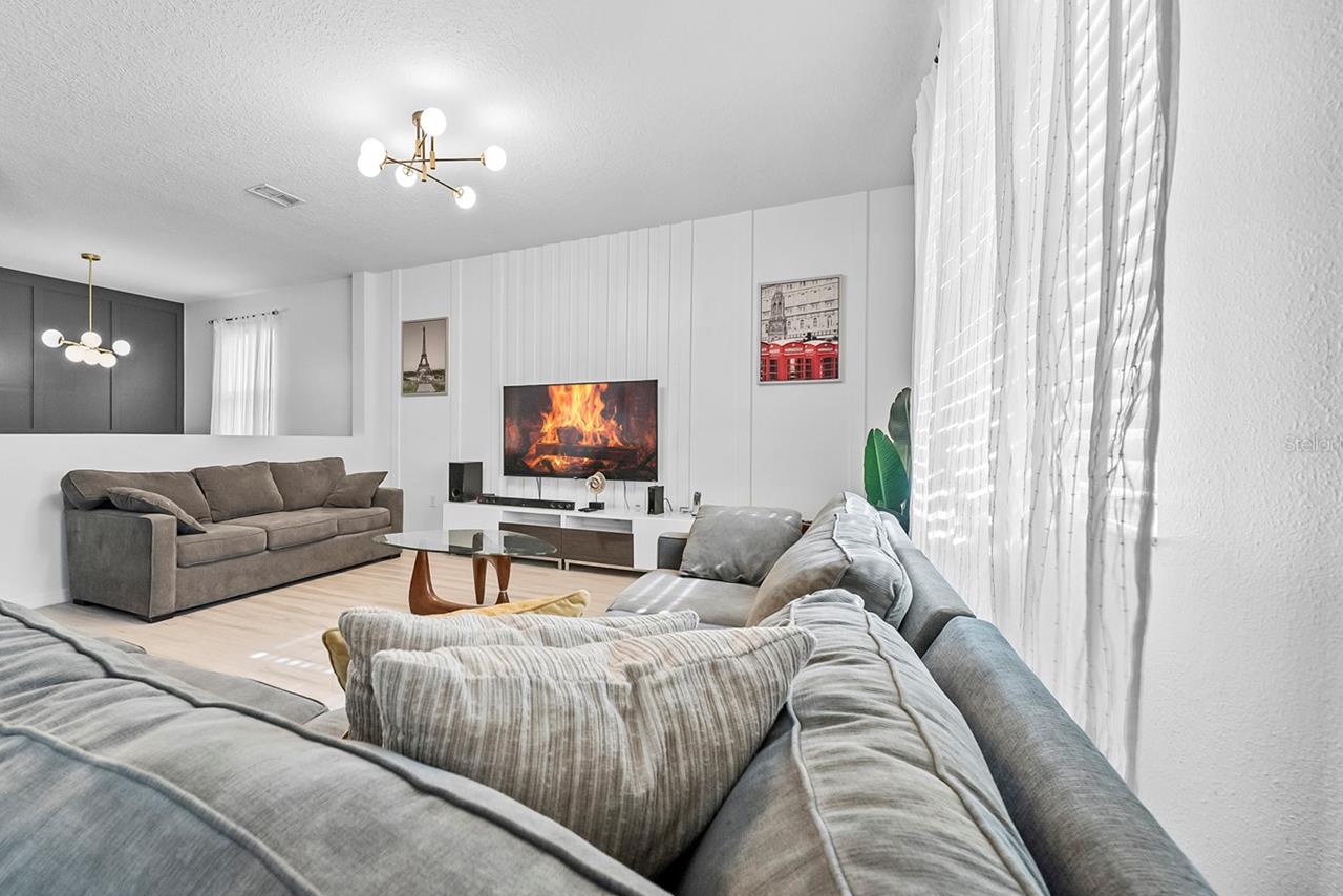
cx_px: 538
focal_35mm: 15
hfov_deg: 99.1
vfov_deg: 77.4
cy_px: 443
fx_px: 560
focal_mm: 12
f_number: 6.3
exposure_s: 1/8
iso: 1250
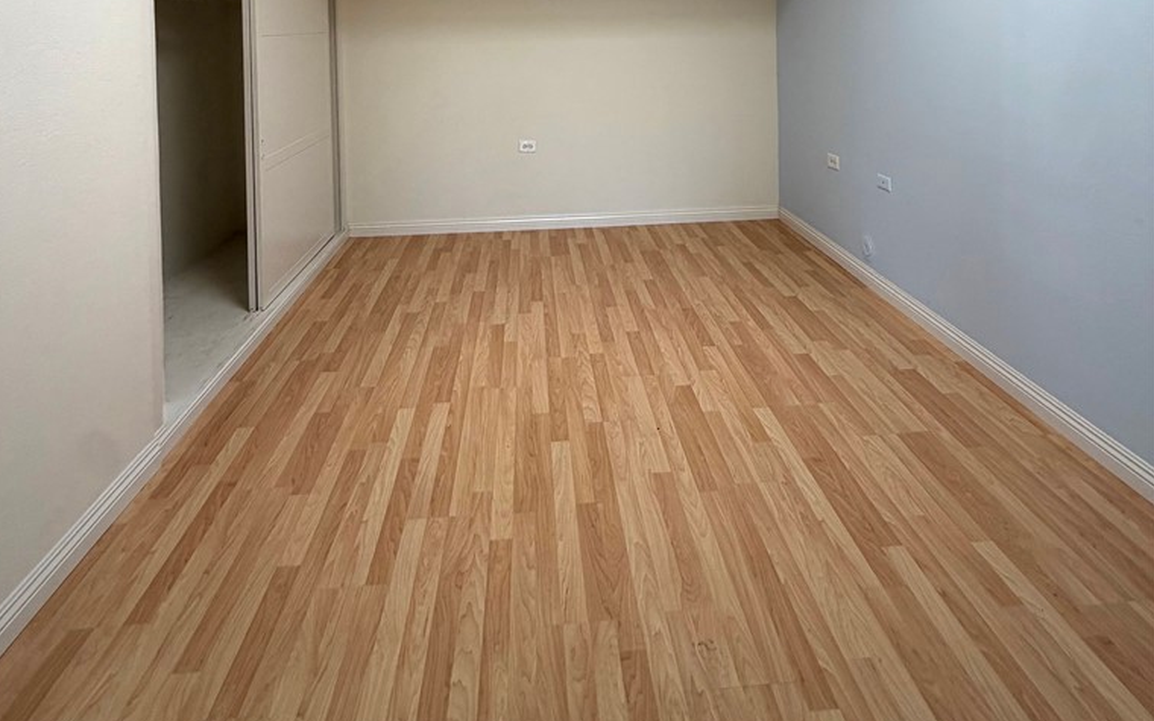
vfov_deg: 50.8
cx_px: 572
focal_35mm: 20
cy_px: 38
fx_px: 629
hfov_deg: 85.1
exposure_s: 1/121
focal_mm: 2.22
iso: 100
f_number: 2.2
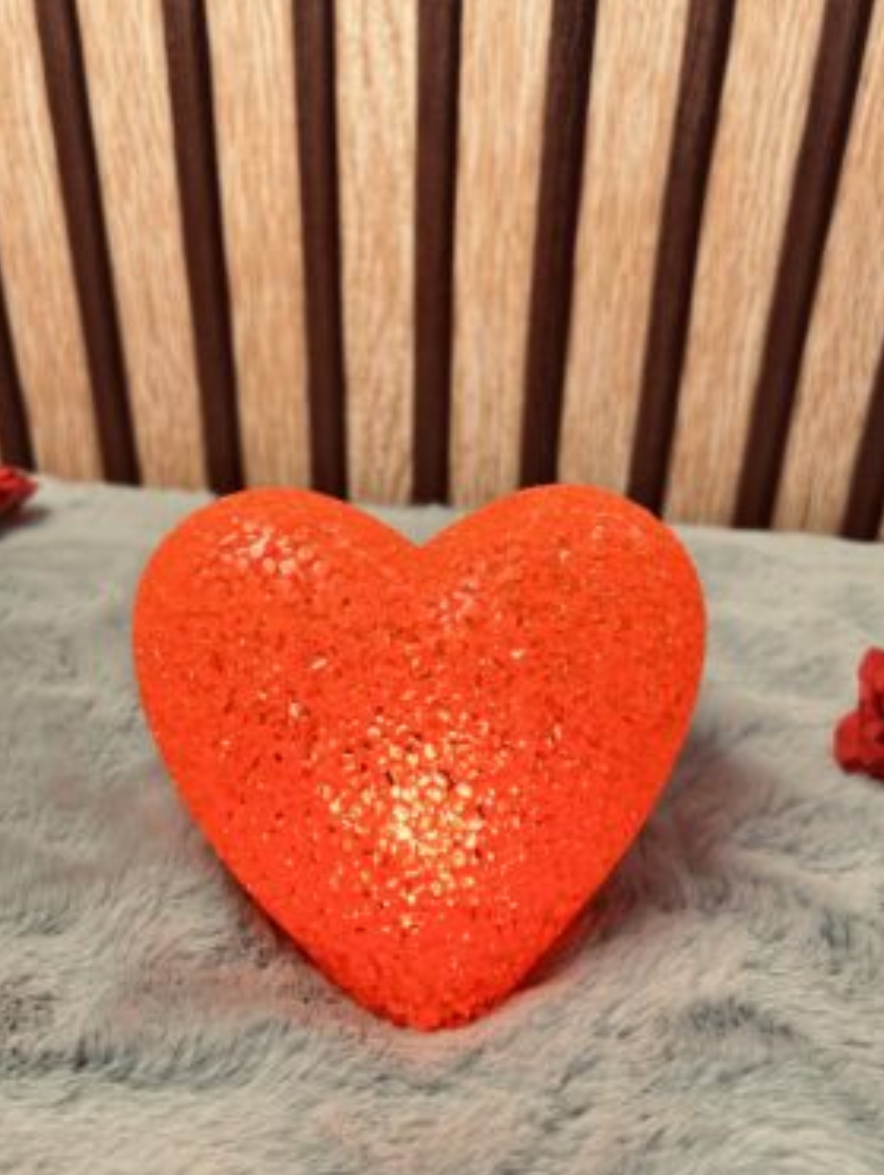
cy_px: 554
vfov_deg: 63.3
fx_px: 952
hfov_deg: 49.8
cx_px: 412
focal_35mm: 28
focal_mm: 5.7
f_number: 1.5
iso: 64
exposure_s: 1/50
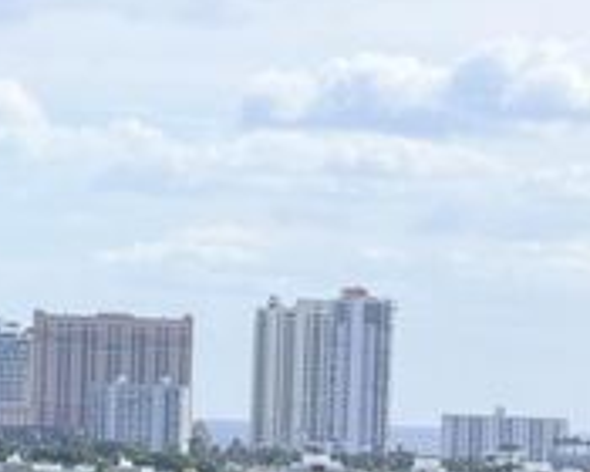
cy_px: 727
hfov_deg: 5.8
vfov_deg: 4.6
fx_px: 5797
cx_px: 408
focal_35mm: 332
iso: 20
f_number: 2.8
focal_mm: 16.89
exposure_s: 1/679
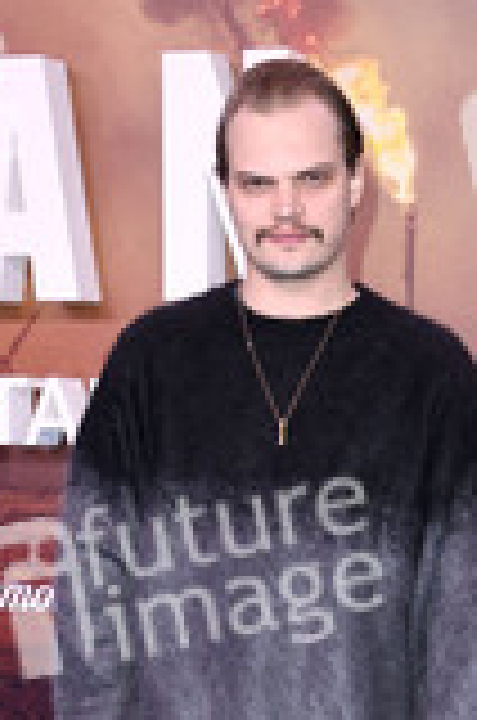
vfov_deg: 15.9
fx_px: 2495
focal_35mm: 125
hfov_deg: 10.9
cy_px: 810
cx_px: 284
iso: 640
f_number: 5.6
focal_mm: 50
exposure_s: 1/250
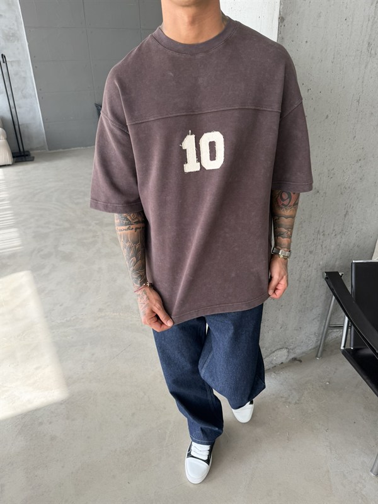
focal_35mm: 24
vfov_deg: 71.6
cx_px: 189
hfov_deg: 56.8
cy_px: 252
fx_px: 349
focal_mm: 6.76
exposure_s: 1/314
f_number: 1.78
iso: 100
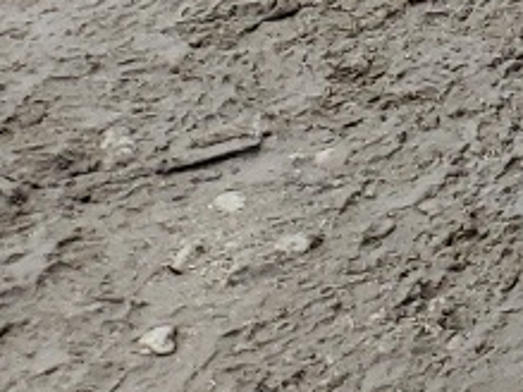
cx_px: 1887
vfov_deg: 6.9
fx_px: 2869
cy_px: -856
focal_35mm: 190
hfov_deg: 7.9
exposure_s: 1/625
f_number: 1.5
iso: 50
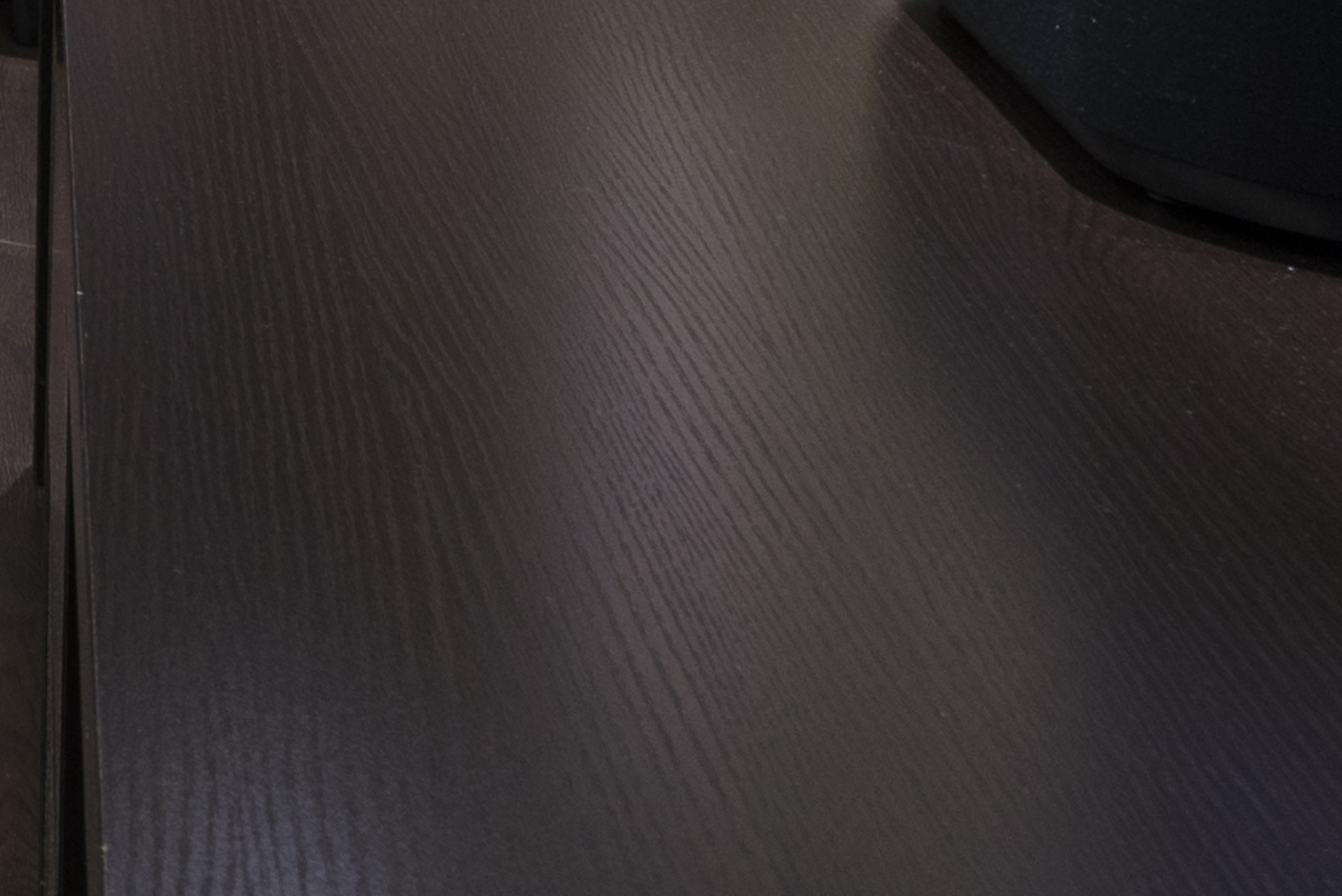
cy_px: -777
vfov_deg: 15.2
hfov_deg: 15.2
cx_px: -1859
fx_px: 2834
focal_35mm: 76
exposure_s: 1.3
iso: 100
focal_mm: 14
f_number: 8
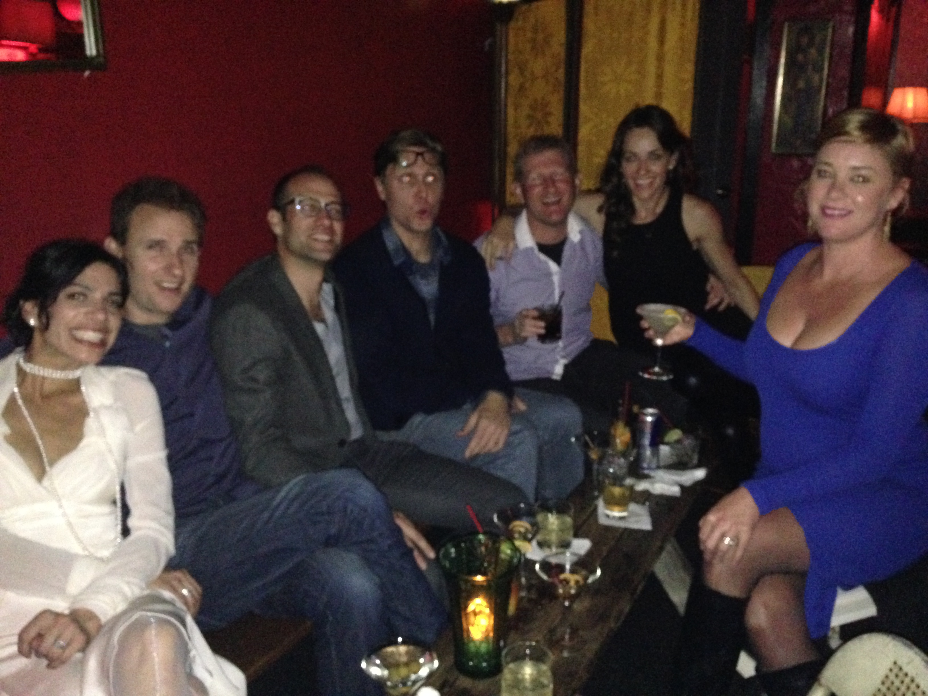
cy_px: 348
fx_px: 885
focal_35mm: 33
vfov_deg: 42.9
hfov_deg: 55.4
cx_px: 464
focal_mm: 4.12
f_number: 2.4
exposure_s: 1/16
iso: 800
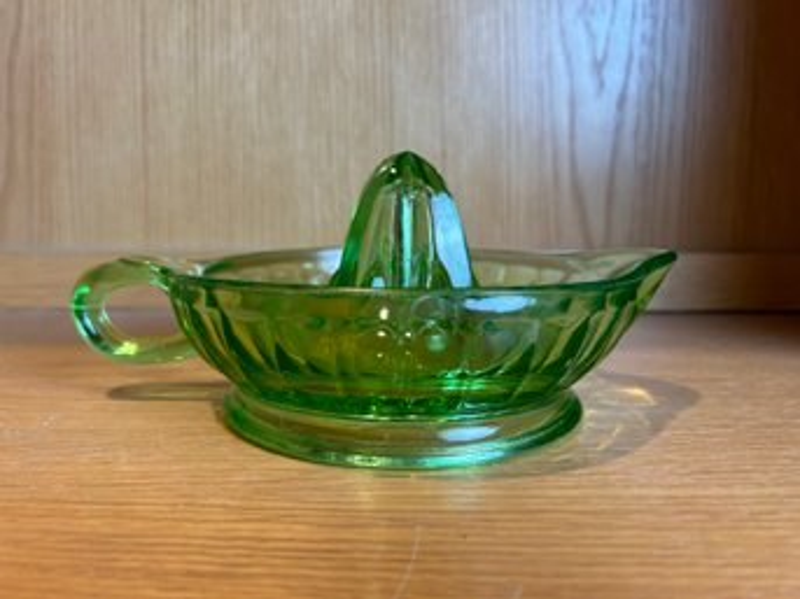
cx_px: 400
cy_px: 300
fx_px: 601
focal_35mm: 26
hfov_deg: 67.3
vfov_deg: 53.0
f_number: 1.5
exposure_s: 1/120
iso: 100
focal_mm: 5.7
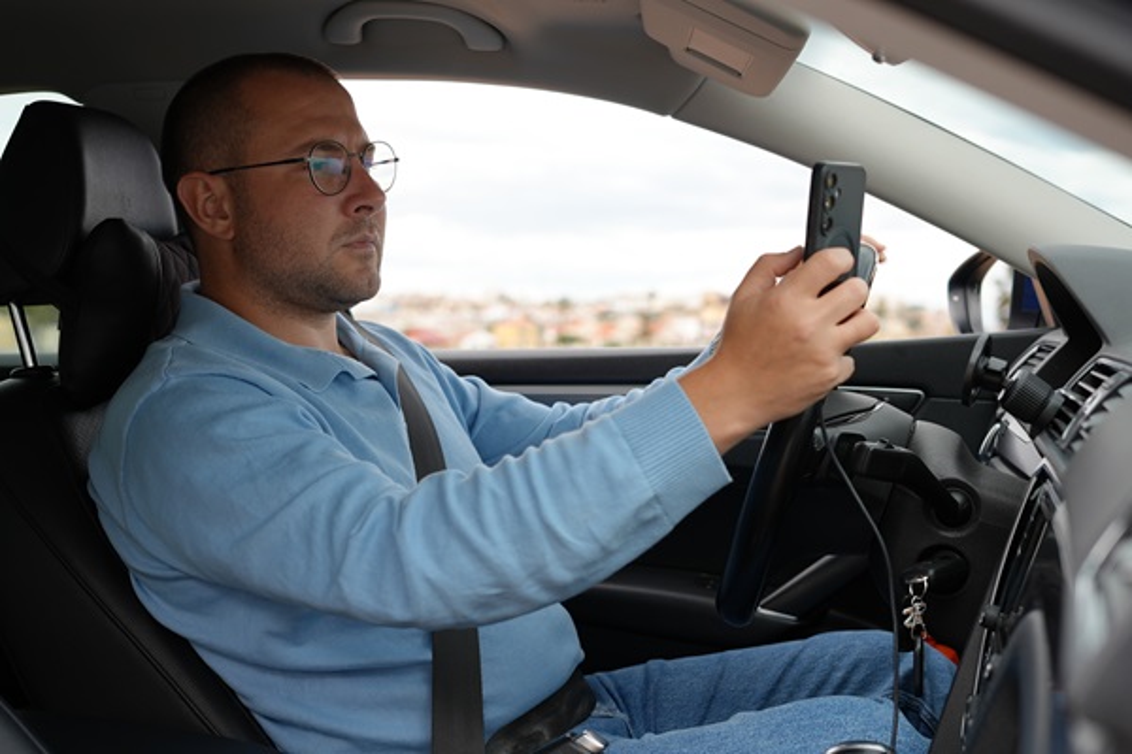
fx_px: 1572
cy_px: 377
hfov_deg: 39.6
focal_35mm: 50
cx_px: 566
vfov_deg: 27.0
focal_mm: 50
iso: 80
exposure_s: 1/200
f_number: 4
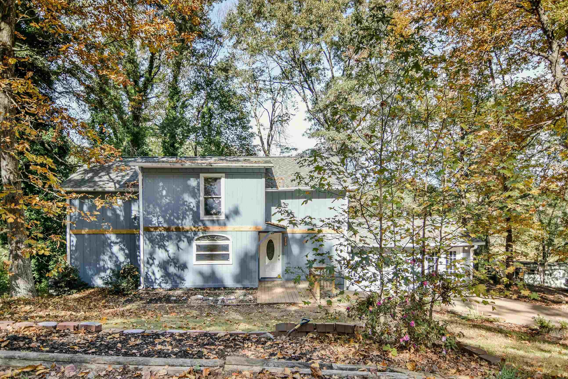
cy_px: 217
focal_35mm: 20
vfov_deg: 62.7
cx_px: 267
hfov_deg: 85.1
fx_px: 309
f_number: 2.8
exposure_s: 1/320
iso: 100
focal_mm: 11
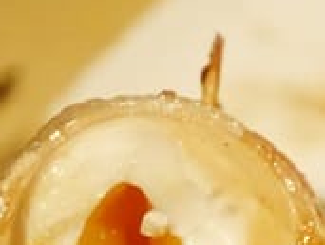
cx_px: 207
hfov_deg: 14.1
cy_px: 258
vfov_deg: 10.5
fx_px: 1317
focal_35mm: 140
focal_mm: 18
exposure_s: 1/30
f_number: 4.2
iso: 6400
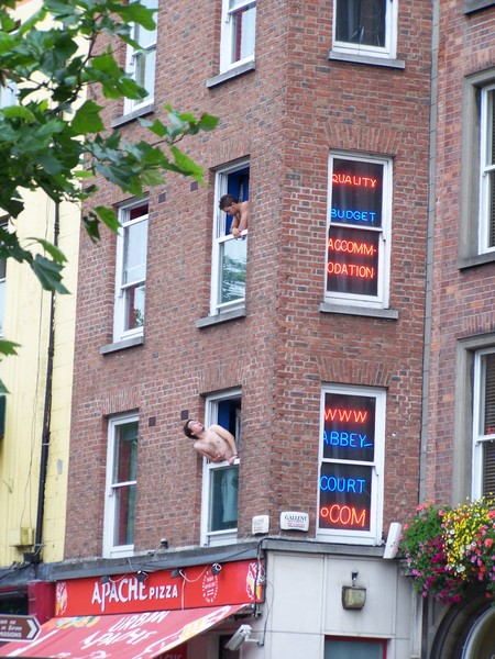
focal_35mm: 139
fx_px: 2650
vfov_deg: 14.2
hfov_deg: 10.7
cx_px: 248
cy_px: 330
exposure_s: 1/60
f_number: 3.2
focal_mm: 23.1
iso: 140
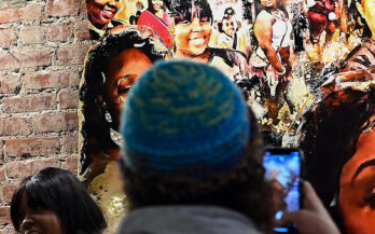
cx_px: 455
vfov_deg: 8.7
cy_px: 232
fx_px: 1532
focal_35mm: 150
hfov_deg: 13.6
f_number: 3.2
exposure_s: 1/320
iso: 6400
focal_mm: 50
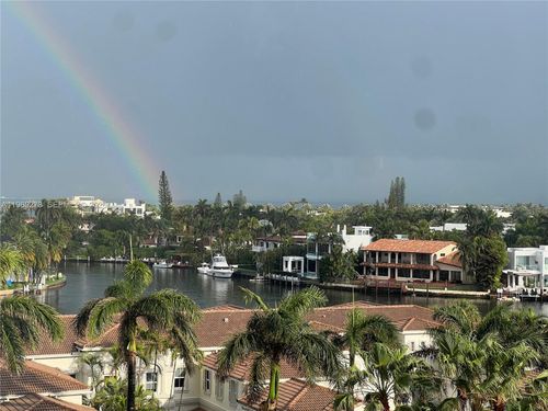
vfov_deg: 19.1
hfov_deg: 25.3
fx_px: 1219
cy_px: 206
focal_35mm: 77
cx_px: 274
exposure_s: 1/447
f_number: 2.8
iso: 32
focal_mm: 9
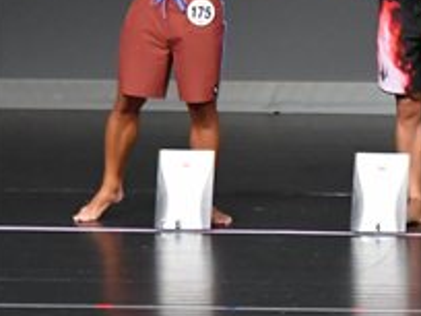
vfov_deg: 2.2
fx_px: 8124
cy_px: -60
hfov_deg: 3.0
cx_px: 787
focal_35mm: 668
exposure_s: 1/400
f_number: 5.6
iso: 5000
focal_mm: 122
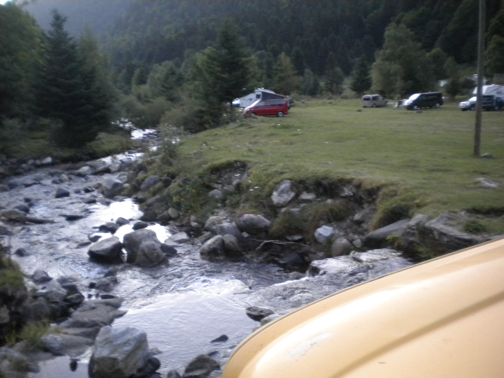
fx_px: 510
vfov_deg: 40.7
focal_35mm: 35
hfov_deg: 52.6
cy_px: 189
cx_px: 252
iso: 400
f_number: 3.1
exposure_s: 1/16.7
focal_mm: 6.3
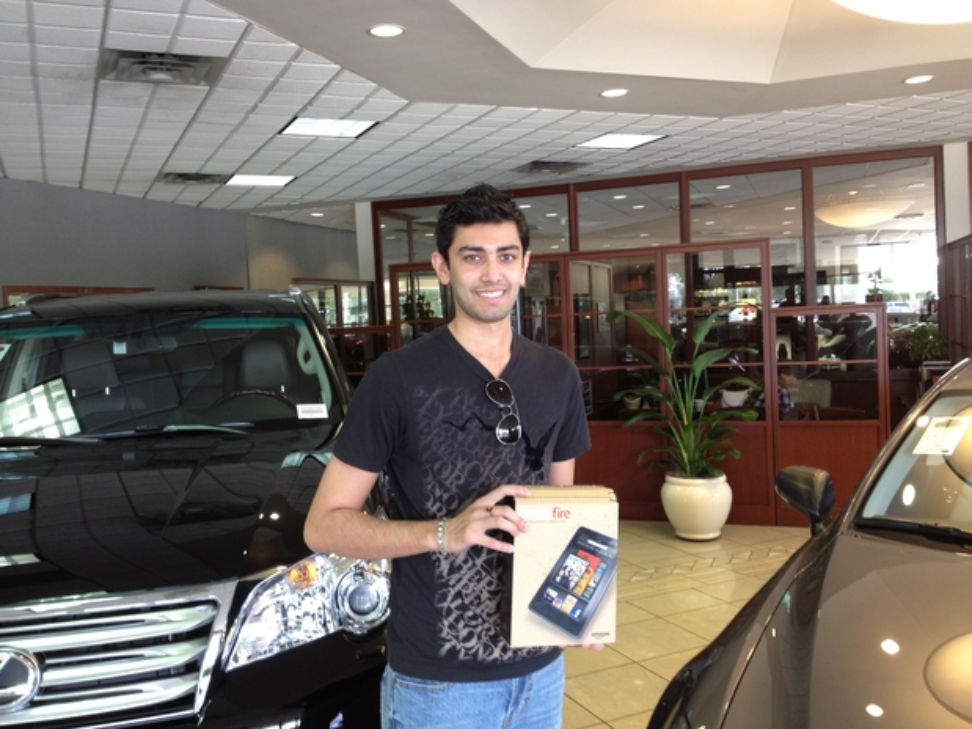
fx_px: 983
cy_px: 364
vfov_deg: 40.7
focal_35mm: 35
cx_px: 486
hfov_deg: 52.6
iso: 80
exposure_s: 1/20
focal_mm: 4.28
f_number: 2.4
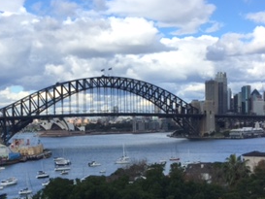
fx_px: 521
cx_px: 92
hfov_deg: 28.4
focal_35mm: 68
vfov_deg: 21.4
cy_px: 154
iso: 32
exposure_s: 1/1522
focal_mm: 4.15
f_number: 2.2
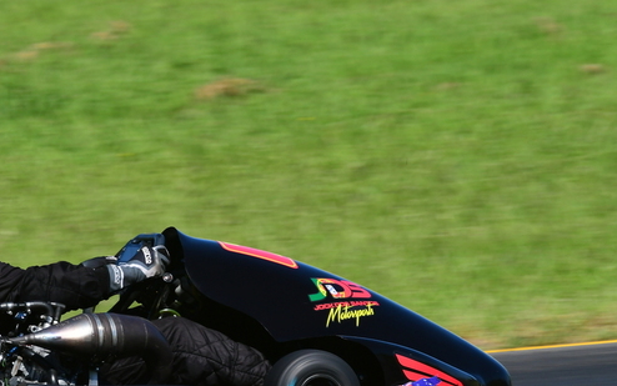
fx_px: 14582
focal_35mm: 867
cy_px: 182
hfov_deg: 2.4
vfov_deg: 1.5
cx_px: 142
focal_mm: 350
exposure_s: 1/640
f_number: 11
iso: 400
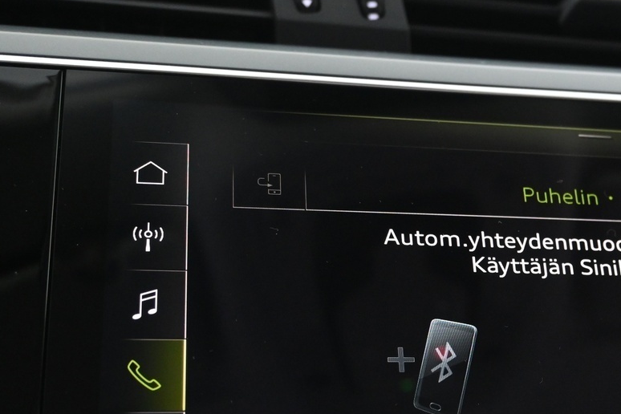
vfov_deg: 20.0
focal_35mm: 68
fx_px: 1165
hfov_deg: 29.1
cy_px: 302
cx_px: 515
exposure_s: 1/30
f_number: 4
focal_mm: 21.5
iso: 1800
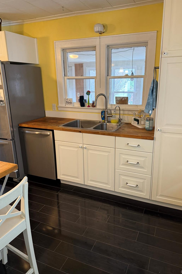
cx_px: 99
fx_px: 190
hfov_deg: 51.2
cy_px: 137
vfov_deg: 71.5
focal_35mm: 25
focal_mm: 6.76
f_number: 1.78
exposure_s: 1/60
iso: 250
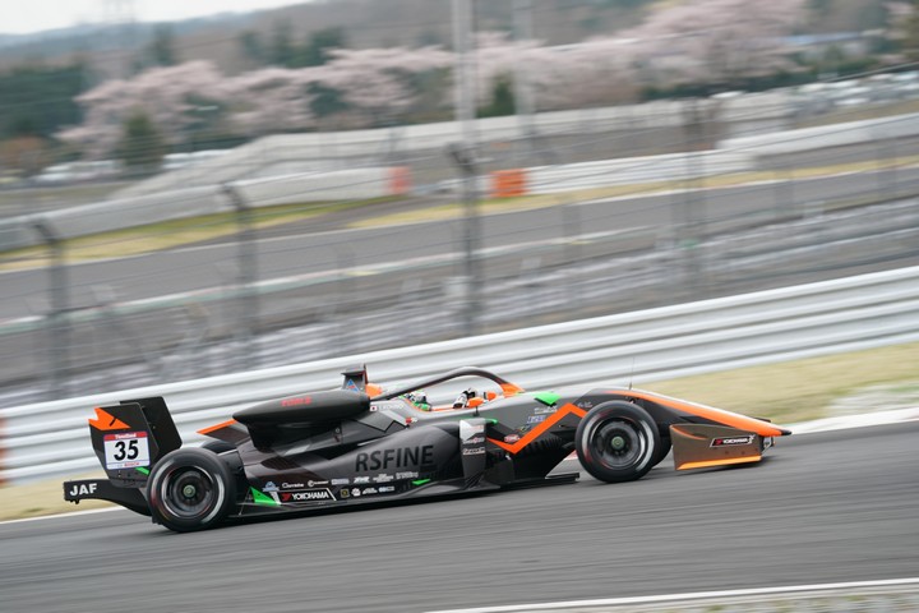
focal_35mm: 200
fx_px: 5105
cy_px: 306
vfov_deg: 6.9
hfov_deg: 10.3
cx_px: 460
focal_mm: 200
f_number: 9
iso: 400
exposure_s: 1/200
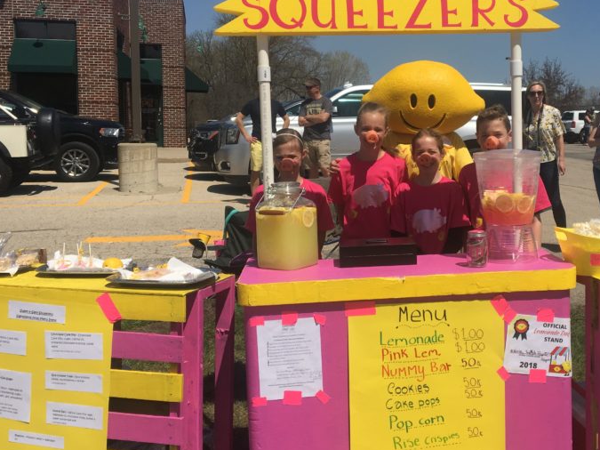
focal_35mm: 44
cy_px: 199
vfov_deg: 32.8
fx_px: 763
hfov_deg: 42.3
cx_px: 405
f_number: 2.2
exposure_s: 1/3663
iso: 25
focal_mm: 4.15
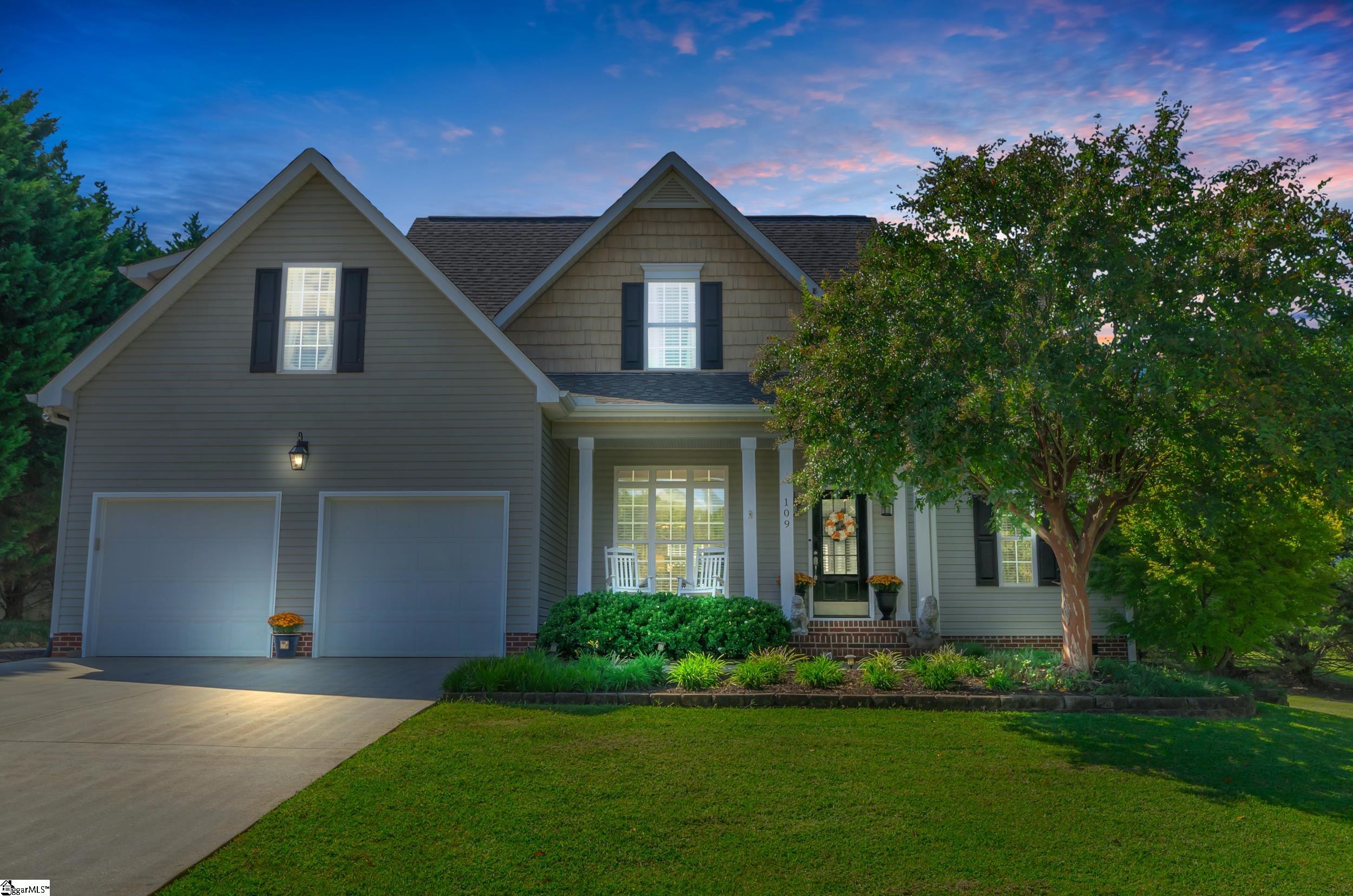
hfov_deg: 62.0
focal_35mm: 30
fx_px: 1125
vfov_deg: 43.4
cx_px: 676
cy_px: 448
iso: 200
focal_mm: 20
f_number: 9
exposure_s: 1/200
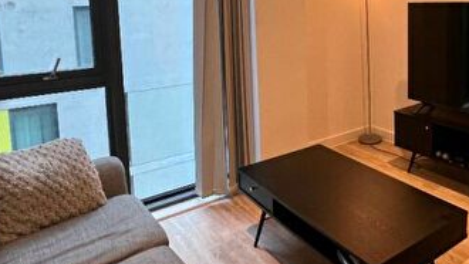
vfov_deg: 37.3
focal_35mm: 30
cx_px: 344
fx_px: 373
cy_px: 45
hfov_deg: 61.2
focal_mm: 1.57
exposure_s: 1/100
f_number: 1.8
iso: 200
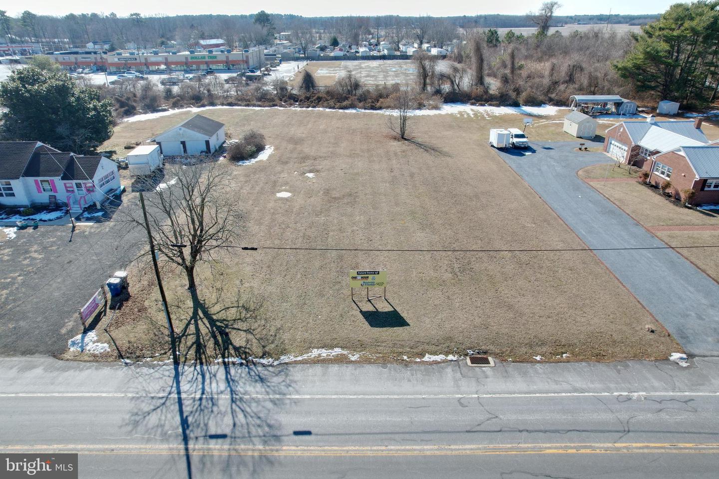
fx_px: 439
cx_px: 360
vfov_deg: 57.2
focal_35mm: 22
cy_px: 240
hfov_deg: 78.6
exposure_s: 1/1250
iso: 100
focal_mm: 8.38
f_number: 2.8
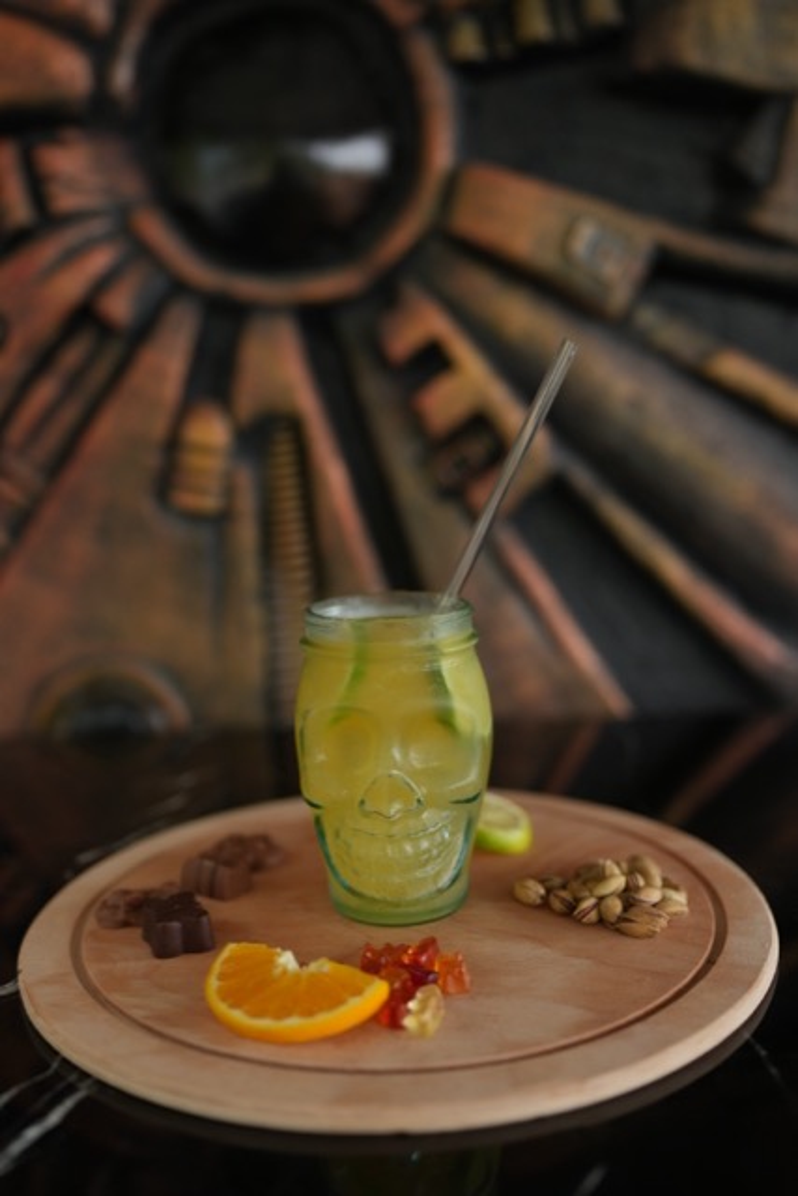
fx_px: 1163
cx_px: 399
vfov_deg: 54.4
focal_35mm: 35
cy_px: 598
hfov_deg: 37.9
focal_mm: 35
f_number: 1.8
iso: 200
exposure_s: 1/320
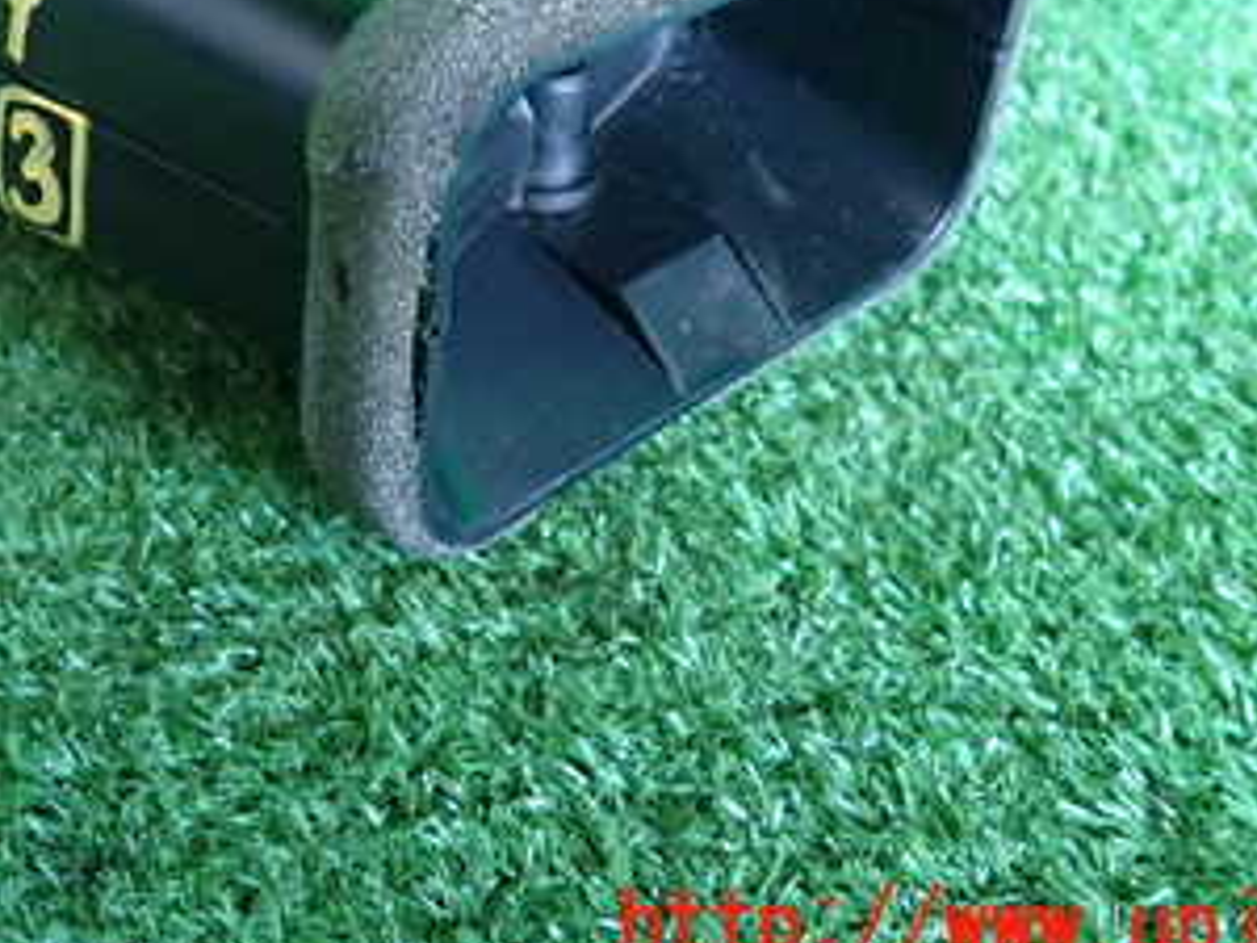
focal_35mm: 50
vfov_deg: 27.7
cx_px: 310
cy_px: 38
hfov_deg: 37.2
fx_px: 1816
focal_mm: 4.5
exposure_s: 1/30
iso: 500
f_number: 2
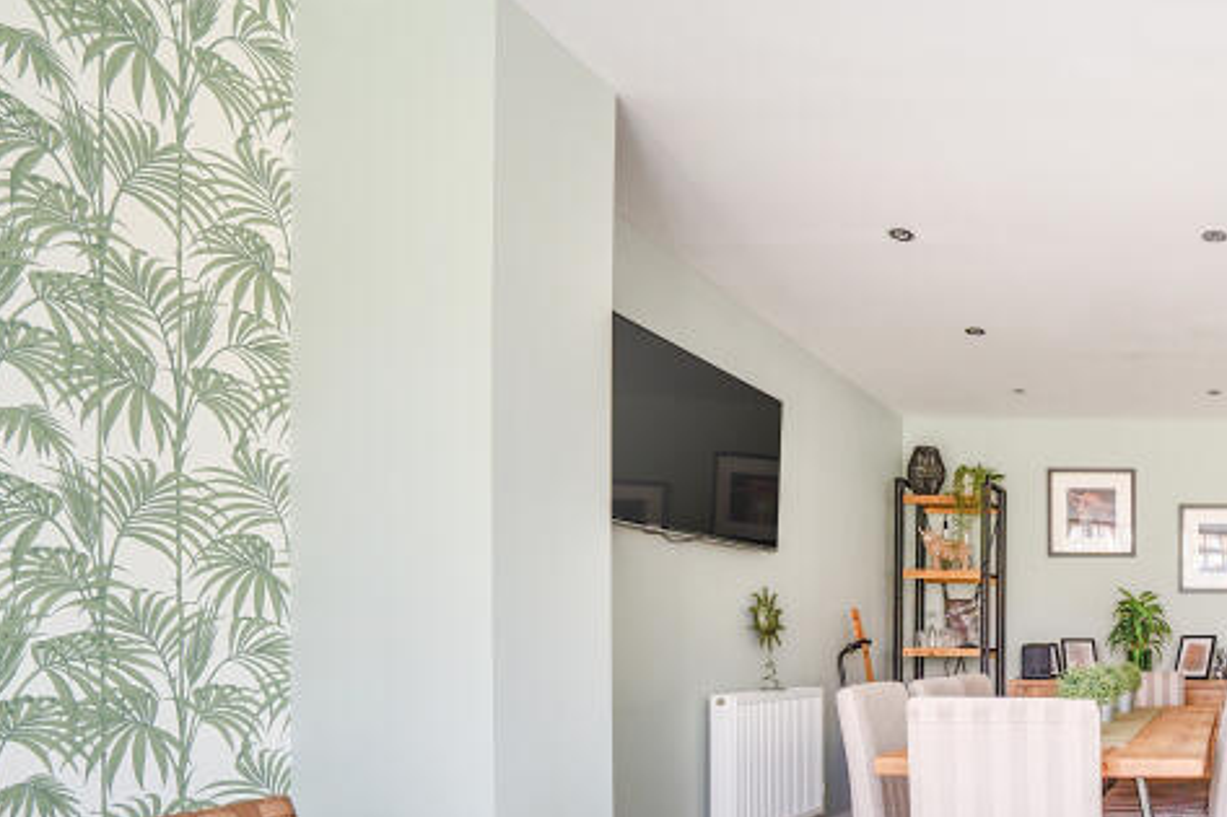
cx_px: 1235
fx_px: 886
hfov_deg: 53.8
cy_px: 673
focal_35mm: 26
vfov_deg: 46.5
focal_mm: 12
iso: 100
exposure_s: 1/5
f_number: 8
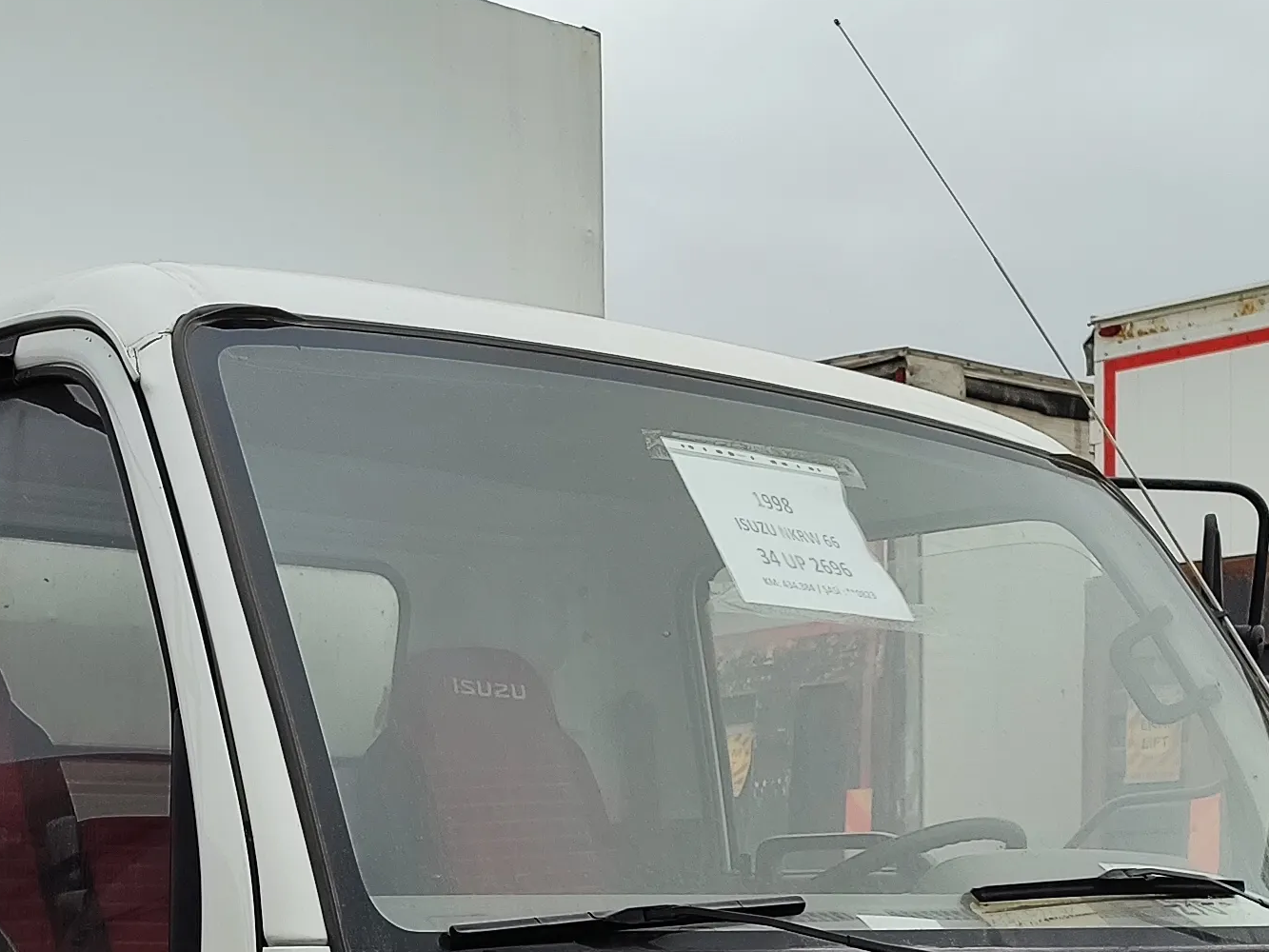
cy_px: 972
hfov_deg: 25.4
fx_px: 2750
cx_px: 203
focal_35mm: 75
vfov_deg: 19.1
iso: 50
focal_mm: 5.95
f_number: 1.89
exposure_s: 1/390
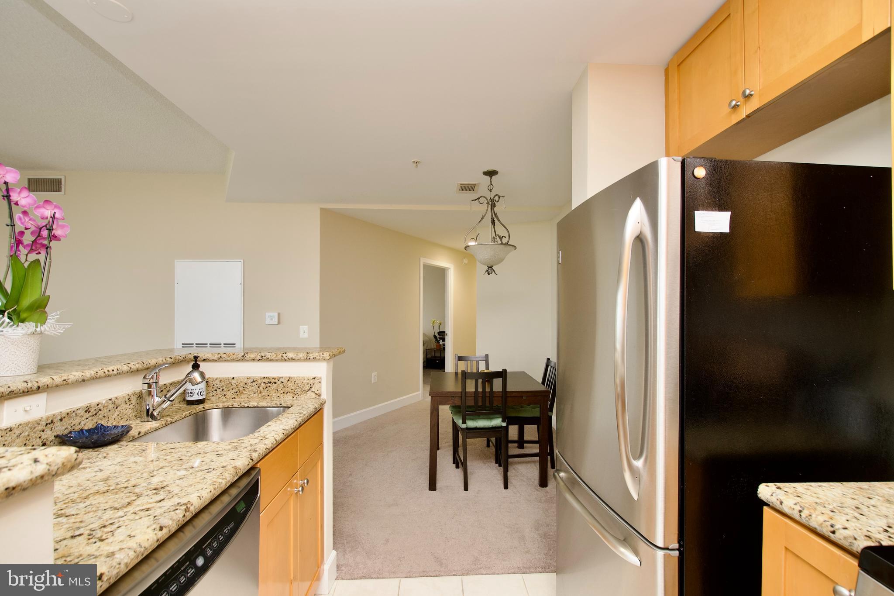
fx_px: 372
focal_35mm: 15
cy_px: 298
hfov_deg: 100.4
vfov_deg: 77.3
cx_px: 447
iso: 320
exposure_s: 1/15
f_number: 7.1
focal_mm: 10
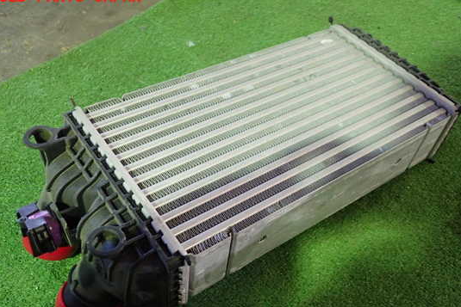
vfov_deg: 37.8
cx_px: 243
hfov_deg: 54.4
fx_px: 448
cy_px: 179
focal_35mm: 35
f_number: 2.3
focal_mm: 5.4
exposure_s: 1/30
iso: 640
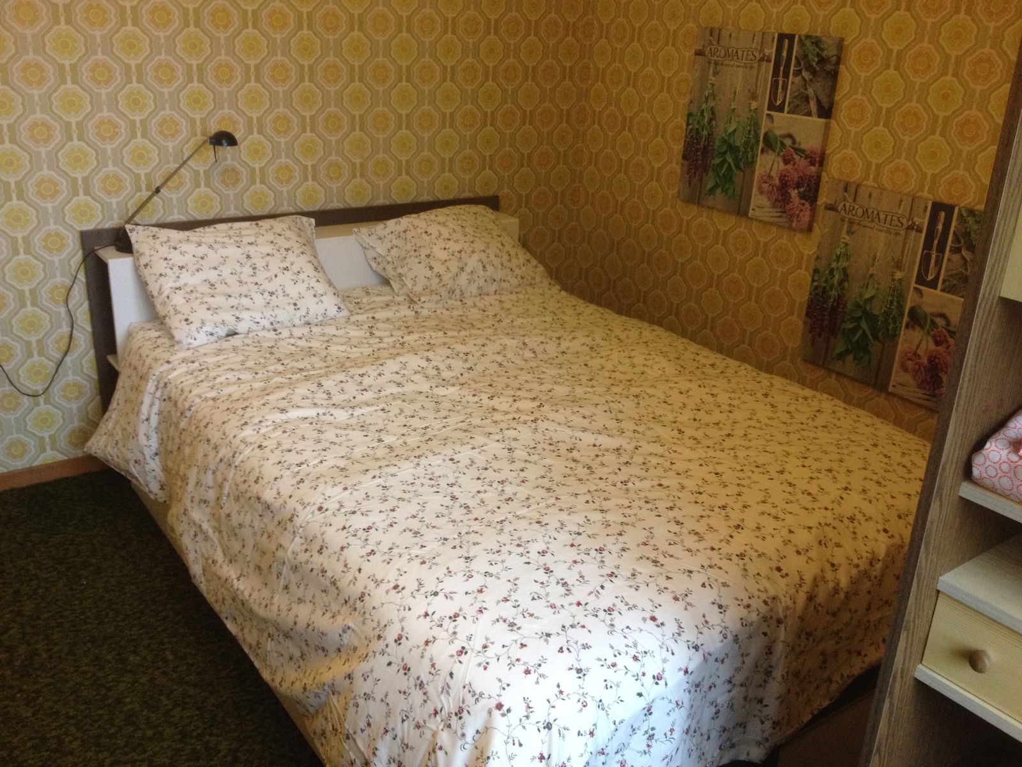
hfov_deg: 52.6
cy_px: 384
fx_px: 1033
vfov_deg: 40.7
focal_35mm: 35
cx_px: 511
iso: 200
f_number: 2.4
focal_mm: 4.28
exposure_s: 1/20
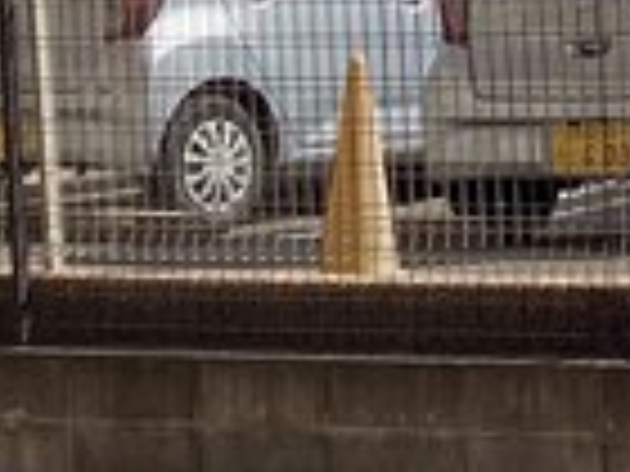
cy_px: 94
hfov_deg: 13.2
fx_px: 2421
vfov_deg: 11.1
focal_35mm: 133
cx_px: 1184
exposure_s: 1/1018
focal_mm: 3.3
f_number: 2.4
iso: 25
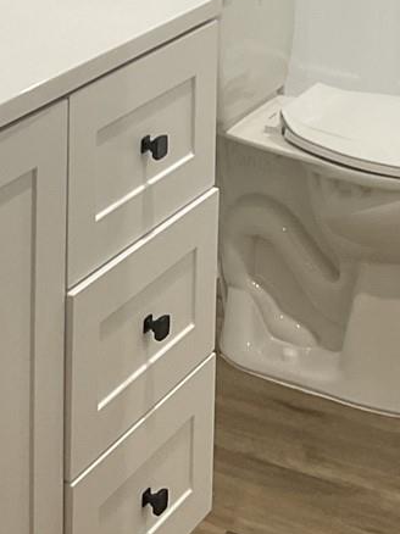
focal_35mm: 106
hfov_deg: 13.9
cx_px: 185
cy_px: -166
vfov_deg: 17.4
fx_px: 1635
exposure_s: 1/60
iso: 50
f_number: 1.8
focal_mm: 3
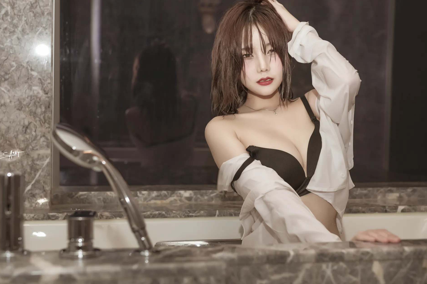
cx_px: 202
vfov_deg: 25.5
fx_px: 629
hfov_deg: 37.5
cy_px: 135
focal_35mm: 53
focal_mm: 50
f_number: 3.2
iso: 400
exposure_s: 1/160
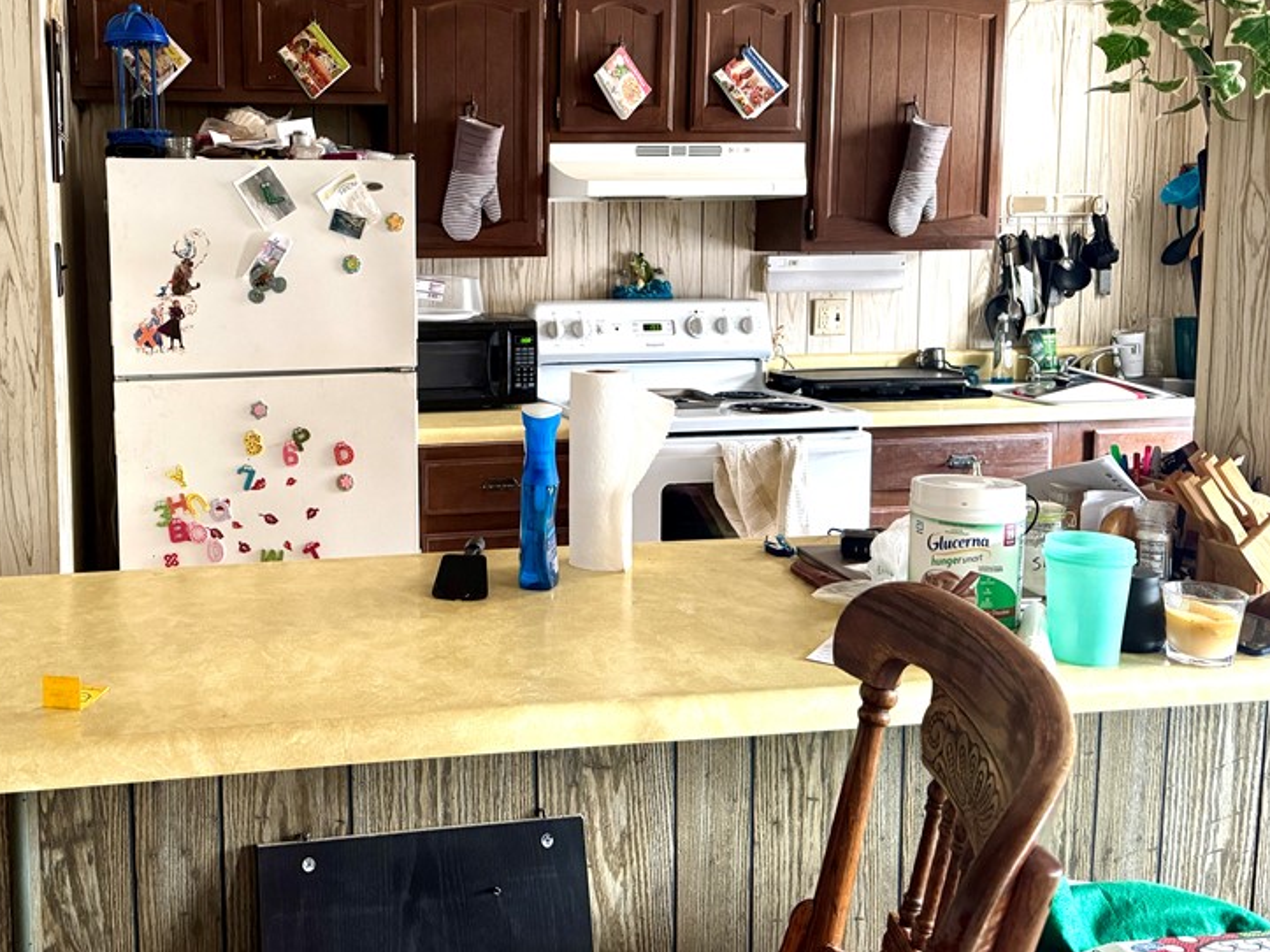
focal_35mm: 34
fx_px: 1247
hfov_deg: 52.6
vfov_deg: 41.5
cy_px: 364
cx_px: 395
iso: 500
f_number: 1.78
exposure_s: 1/60
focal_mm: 6.76
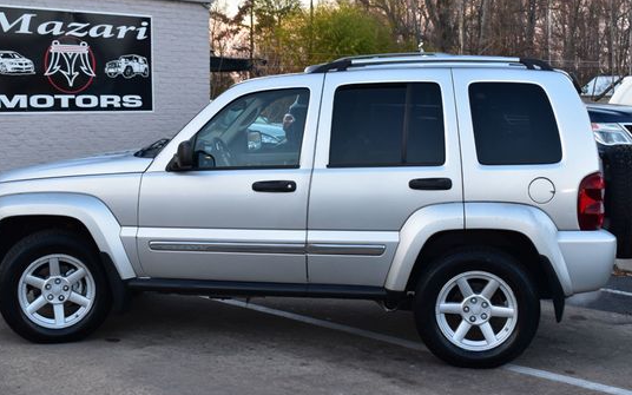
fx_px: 975
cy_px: 184
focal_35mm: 57
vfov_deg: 22.9
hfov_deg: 35.9
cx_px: 294
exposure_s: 1/15
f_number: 6.3
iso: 400
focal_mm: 31
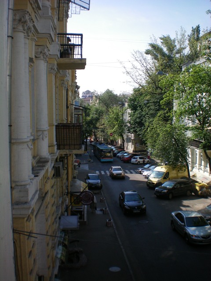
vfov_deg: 49.0
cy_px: 140
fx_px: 309
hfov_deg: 37.7
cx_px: 106
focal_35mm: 38
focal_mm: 6.3
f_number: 4.6
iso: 64
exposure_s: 1/400
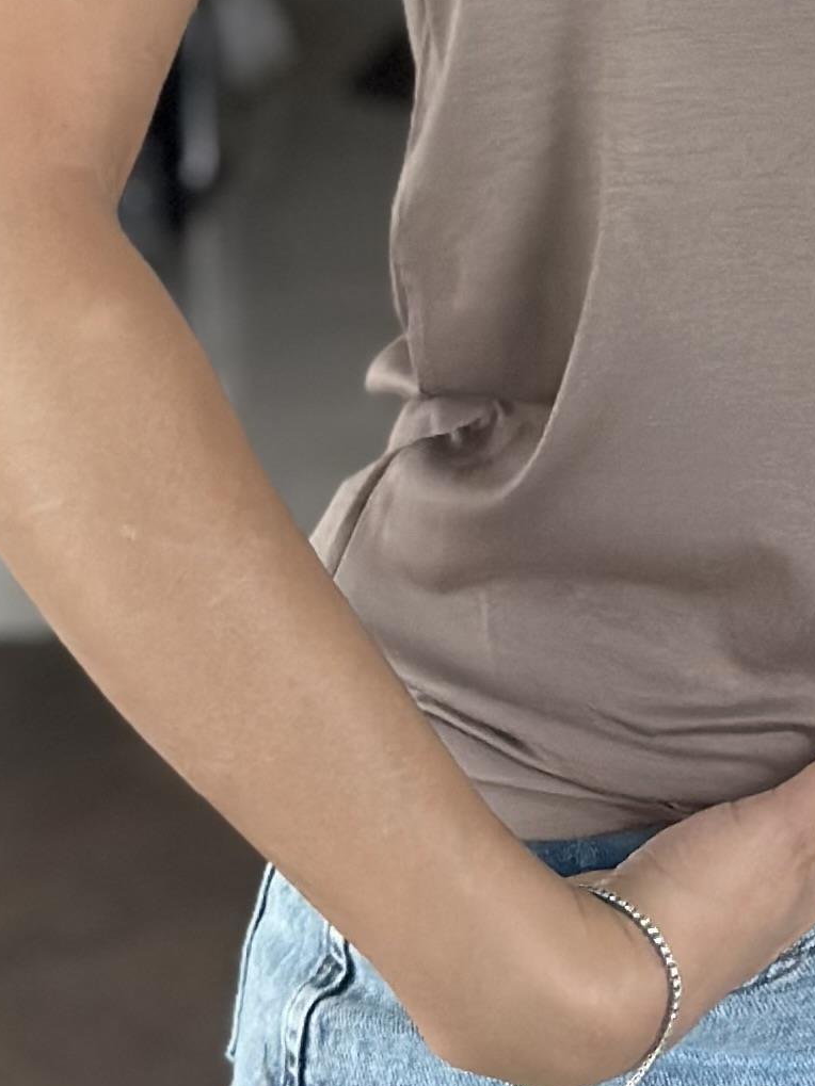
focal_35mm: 190
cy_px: -485
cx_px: 1023
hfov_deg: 7.7
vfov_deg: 10.1
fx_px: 5966
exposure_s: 1/33
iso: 320
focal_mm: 6.86
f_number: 1.78
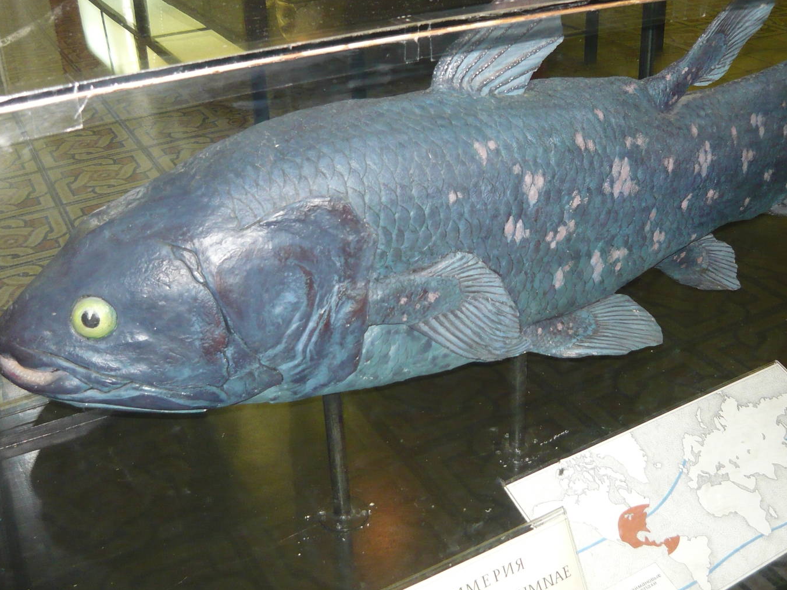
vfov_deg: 36.7
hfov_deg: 47.8
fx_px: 887
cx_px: 442
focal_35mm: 39
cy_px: 247
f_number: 2.8
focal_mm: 5.5
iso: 320
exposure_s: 1/30
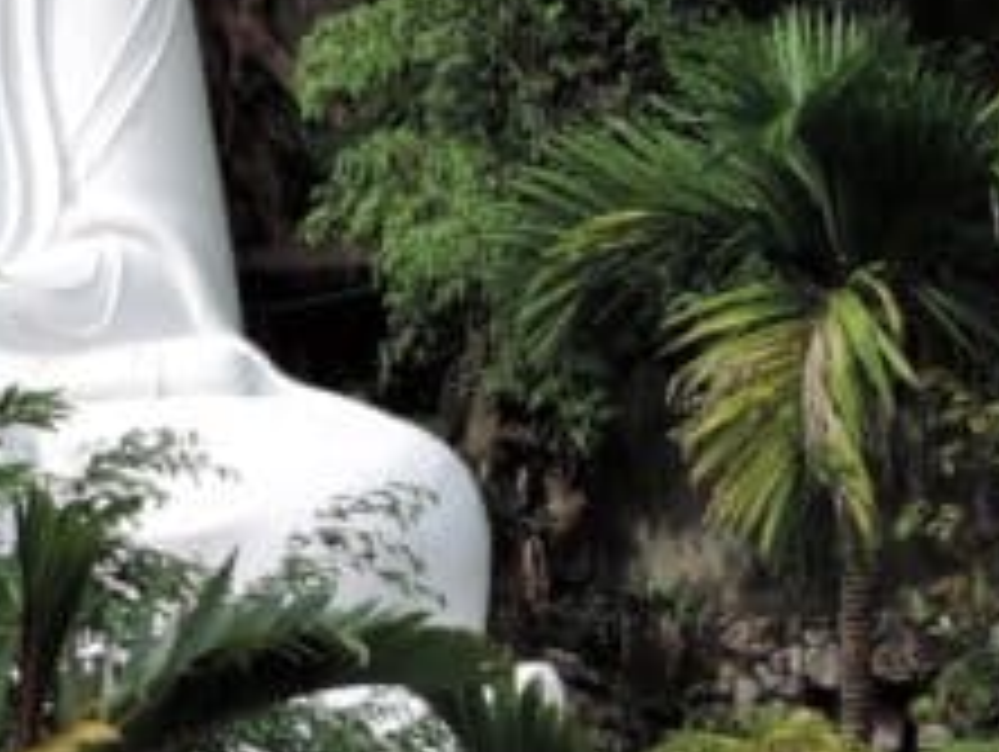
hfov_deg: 7.2
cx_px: -378
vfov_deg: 5.5
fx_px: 7800
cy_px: 126
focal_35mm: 270
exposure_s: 1/200
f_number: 3.9
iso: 80
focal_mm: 13.3
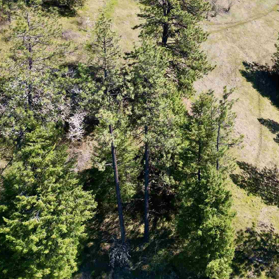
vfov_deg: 27.9
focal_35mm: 59
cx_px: 236
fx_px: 538
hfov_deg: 28.3
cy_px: 25
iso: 200
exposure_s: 1/1600
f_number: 1.7
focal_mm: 6.72
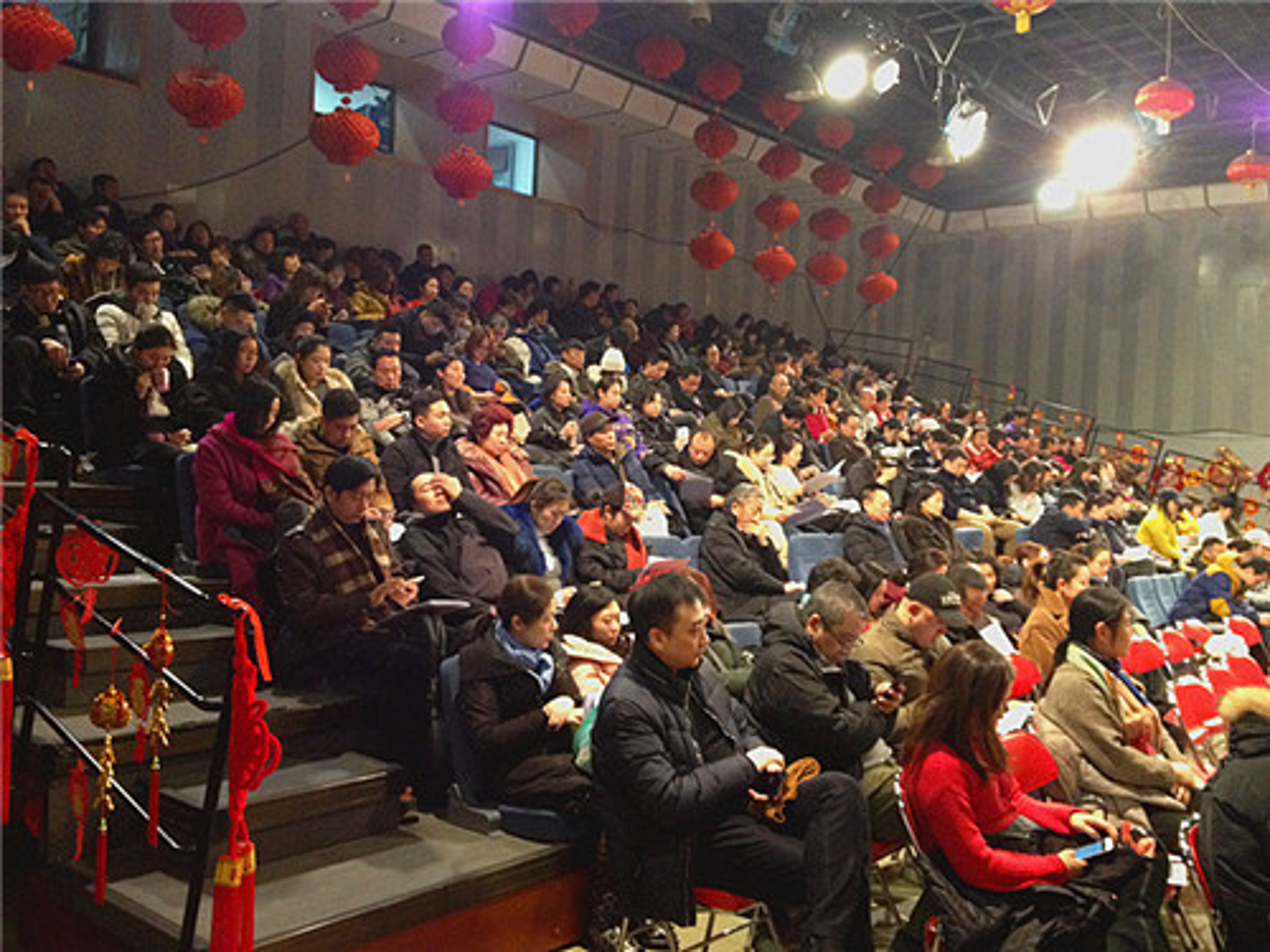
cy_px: 476
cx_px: 635
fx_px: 1284
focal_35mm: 35
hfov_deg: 52.6
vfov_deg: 40.7
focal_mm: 4.28
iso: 400
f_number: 2.4
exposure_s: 1/15
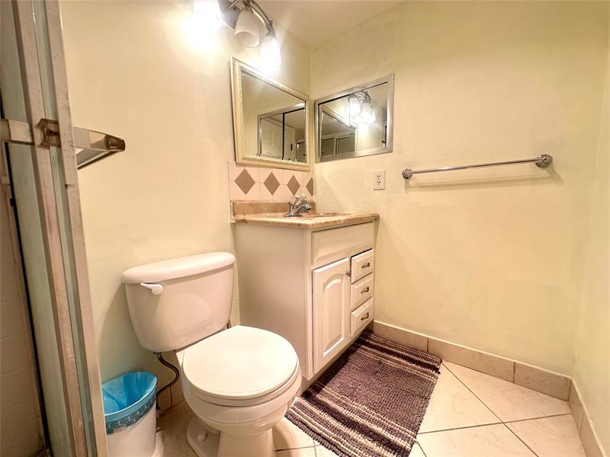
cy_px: 228
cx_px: 305
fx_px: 247
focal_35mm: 14
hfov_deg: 102.1
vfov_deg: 85.7
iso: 80
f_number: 2.2
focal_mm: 2.22
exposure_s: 1/120
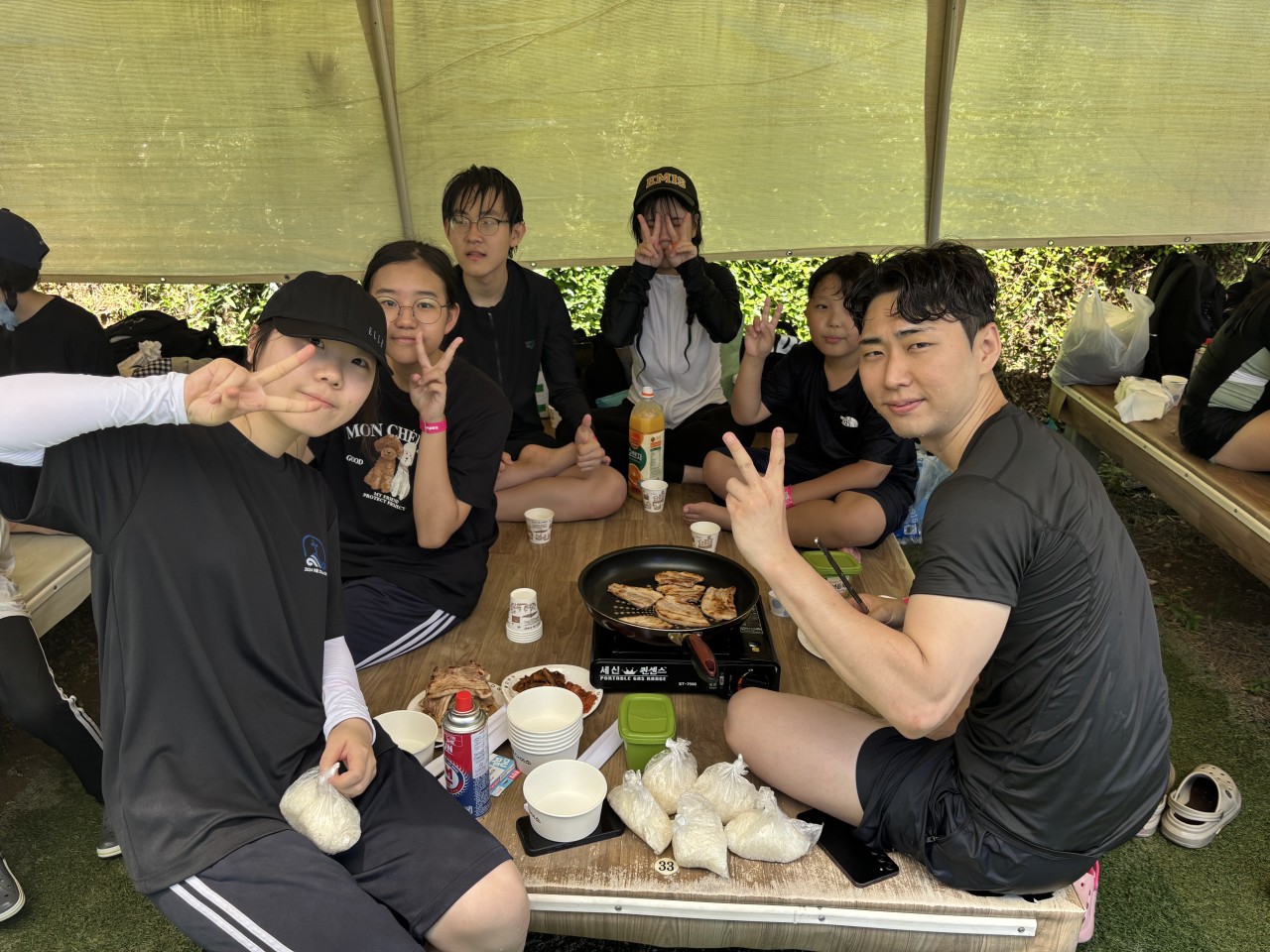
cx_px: 635
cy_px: 476
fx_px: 954
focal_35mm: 26
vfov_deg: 53.1
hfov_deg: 67.3
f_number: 1.6
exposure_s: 1/317
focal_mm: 5.96
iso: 50
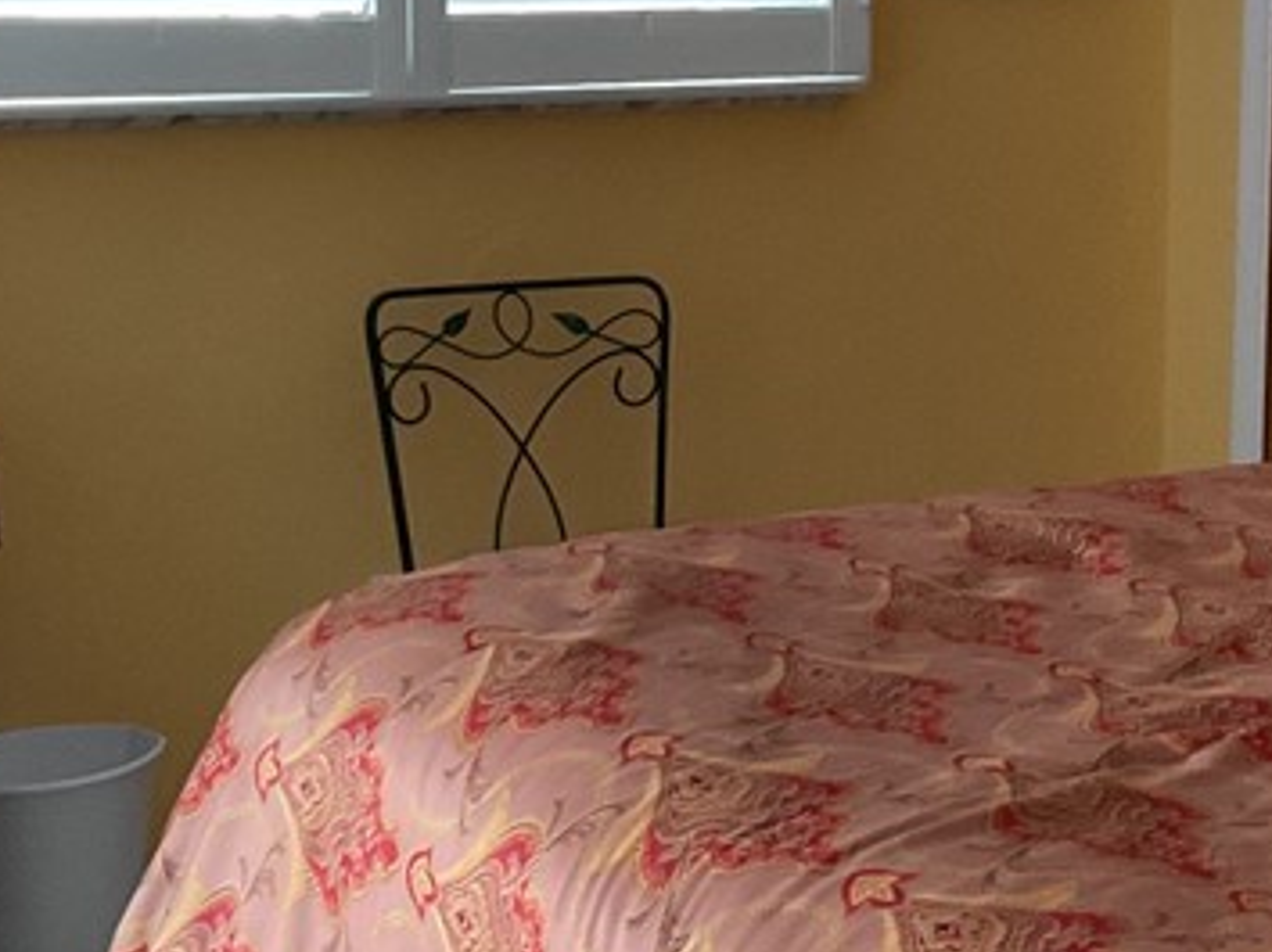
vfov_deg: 17.5
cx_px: 808
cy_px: 302
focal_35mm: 84
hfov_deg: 23.2
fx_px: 3085
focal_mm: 3
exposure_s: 1/40
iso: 320
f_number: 1.8
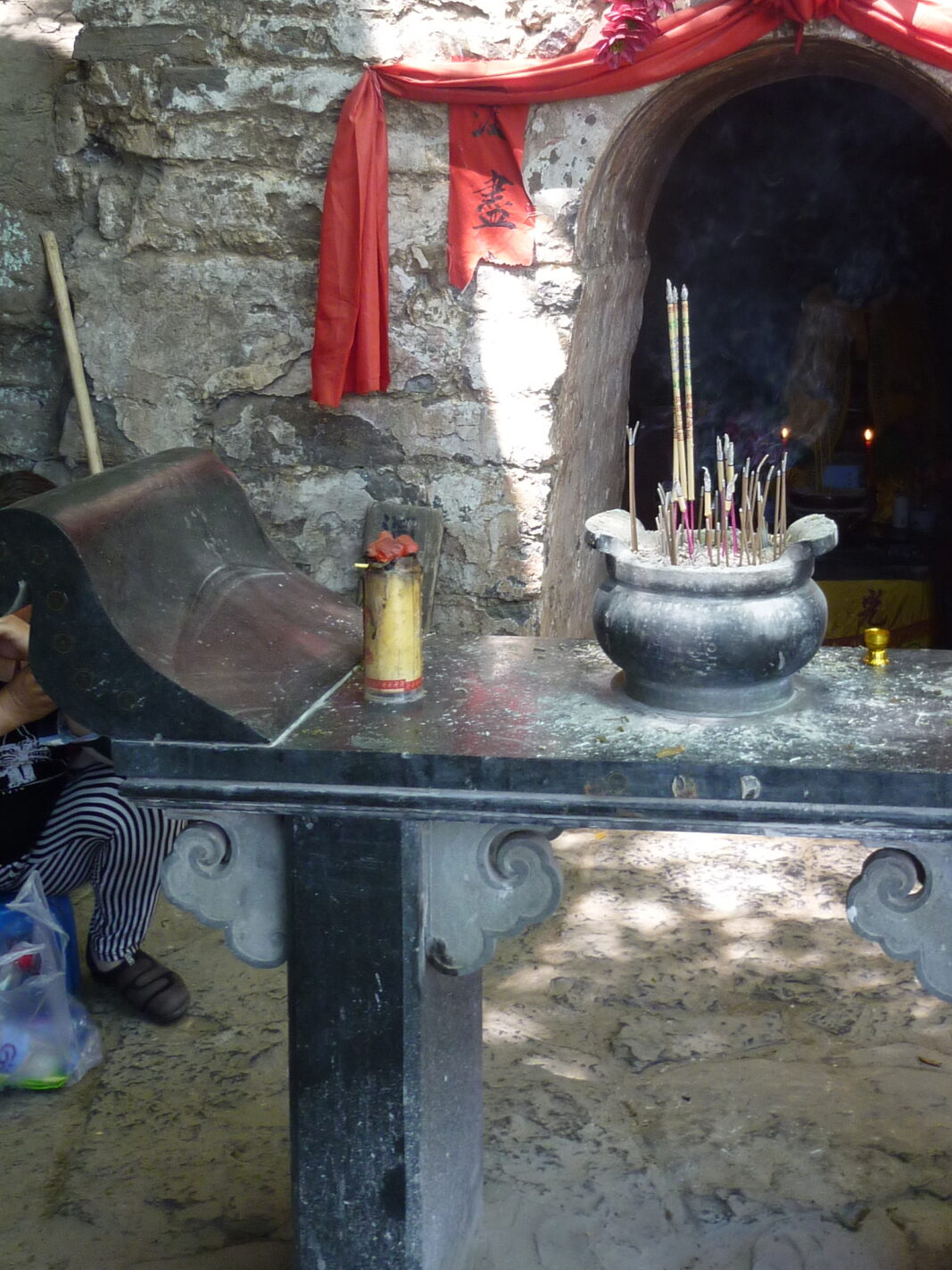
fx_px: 1650
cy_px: 321
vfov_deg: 40.9
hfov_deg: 31.9
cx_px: 642
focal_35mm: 45
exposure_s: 1/30
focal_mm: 4.5
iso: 125
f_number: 3.3
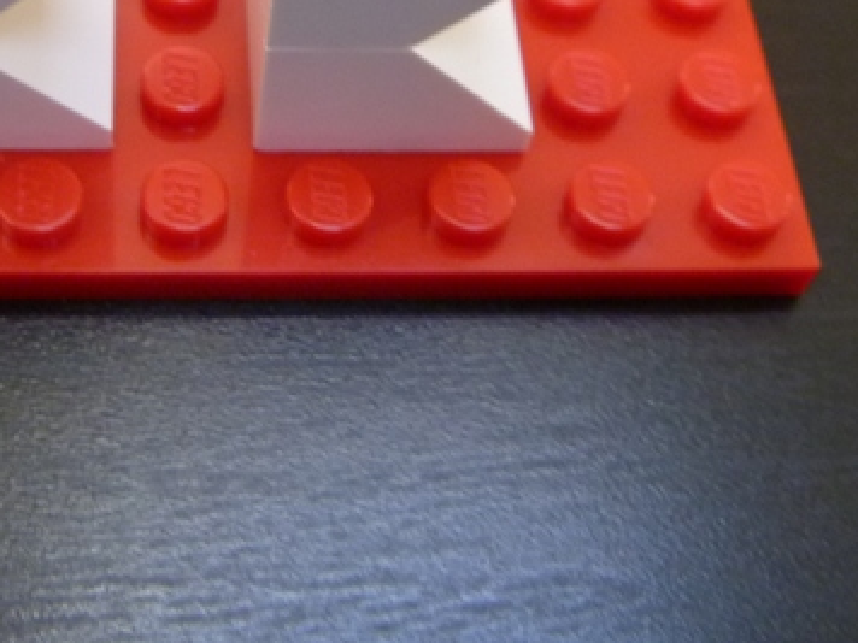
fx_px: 1562
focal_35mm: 63
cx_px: 241
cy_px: 101
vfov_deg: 22.9
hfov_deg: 30.3
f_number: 3.5
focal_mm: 6.3
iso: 320
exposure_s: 1/30
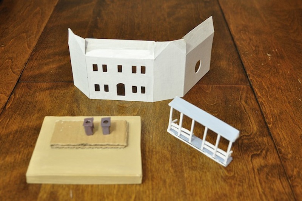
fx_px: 352
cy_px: 100
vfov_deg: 31.8
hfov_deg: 46.5
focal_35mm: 42
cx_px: 151
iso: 800
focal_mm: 28
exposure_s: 1/100
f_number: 4
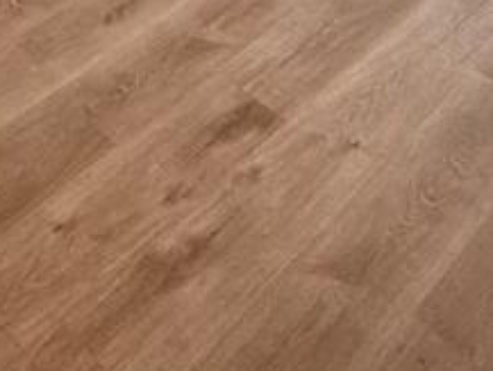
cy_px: -366
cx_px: 134
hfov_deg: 29.0
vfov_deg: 16.8
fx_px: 940
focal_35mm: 66
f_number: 2.2
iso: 250
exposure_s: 1/60
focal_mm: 2.22
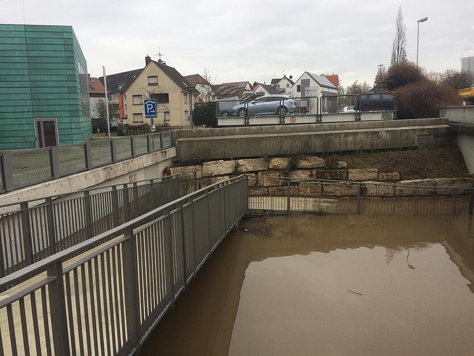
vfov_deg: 48.2
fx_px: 397
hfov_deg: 61.7
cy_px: 178
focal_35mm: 29
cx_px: 237
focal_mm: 4.15
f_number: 2.2
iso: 32
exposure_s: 1/461
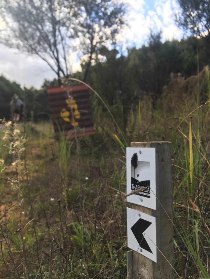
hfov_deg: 48.2
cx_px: 105
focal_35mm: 29
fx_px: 235
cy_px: 140
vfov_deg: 61.7
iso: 25
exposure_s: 1/127
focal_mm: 4.15
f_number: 2.2
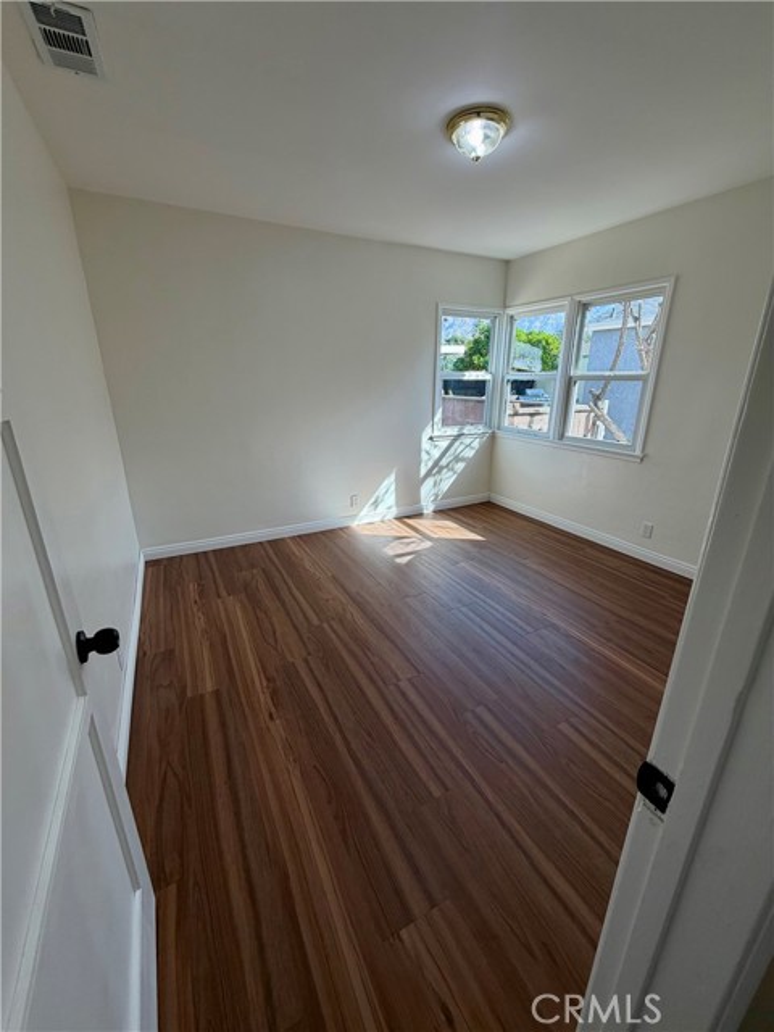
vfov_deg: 102.1
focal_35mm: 14
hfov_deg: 85.7
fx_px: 417
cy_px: 516
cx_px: 387
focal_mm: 2.22
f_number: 2.2
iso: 50
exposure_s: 1/120
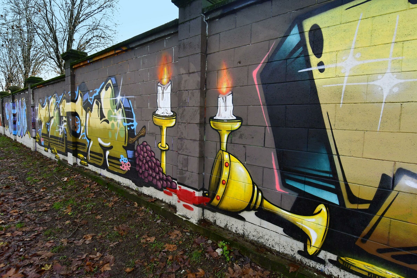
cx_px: 208
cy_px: 139
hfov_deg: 90.0
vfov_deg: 67.4
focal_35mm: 18
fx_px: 208
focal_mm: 12
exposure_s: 1/500
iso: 1000
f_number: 8
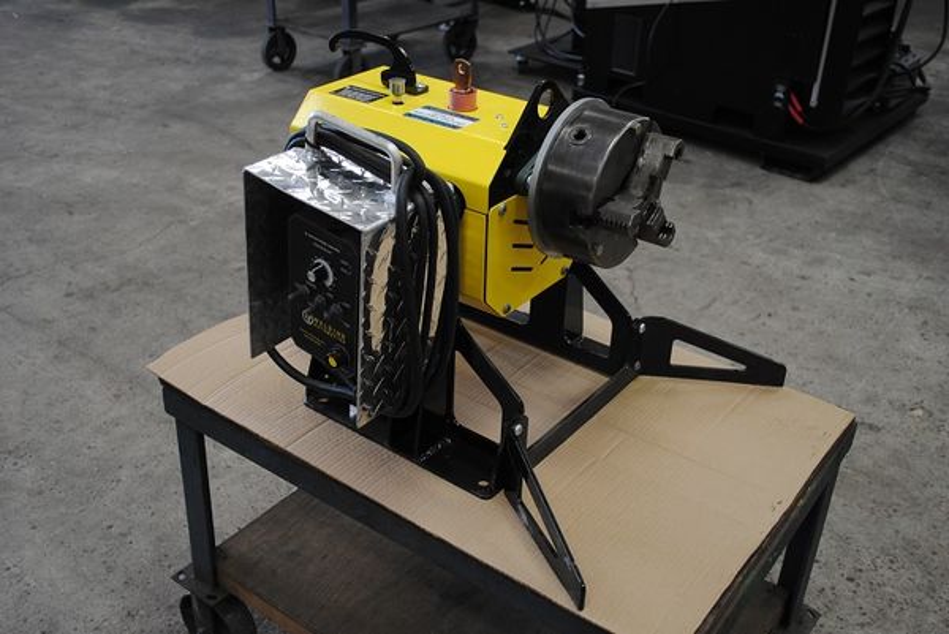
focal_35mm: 39
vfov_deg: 34.3
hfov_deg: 49.5
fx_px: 1029
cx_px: 474
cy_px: 317
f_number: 4.2
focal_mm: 26
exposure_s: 1/60
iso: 200
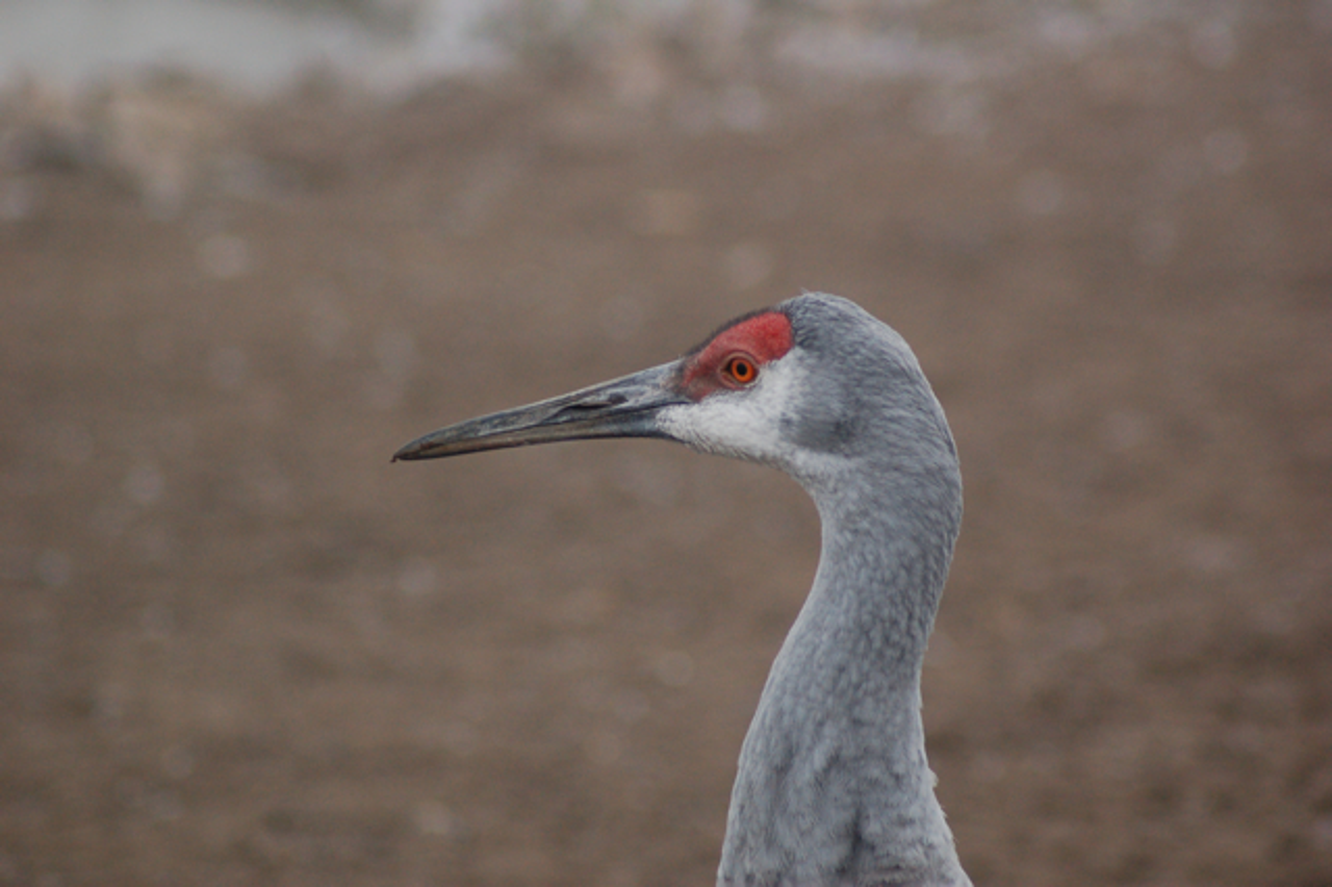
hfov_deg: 10.2
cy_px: 444
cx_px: 666
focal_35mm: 202
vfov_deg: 6.8
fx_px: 7488
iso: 800
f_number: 4.5
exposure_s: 1/640
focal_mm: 135
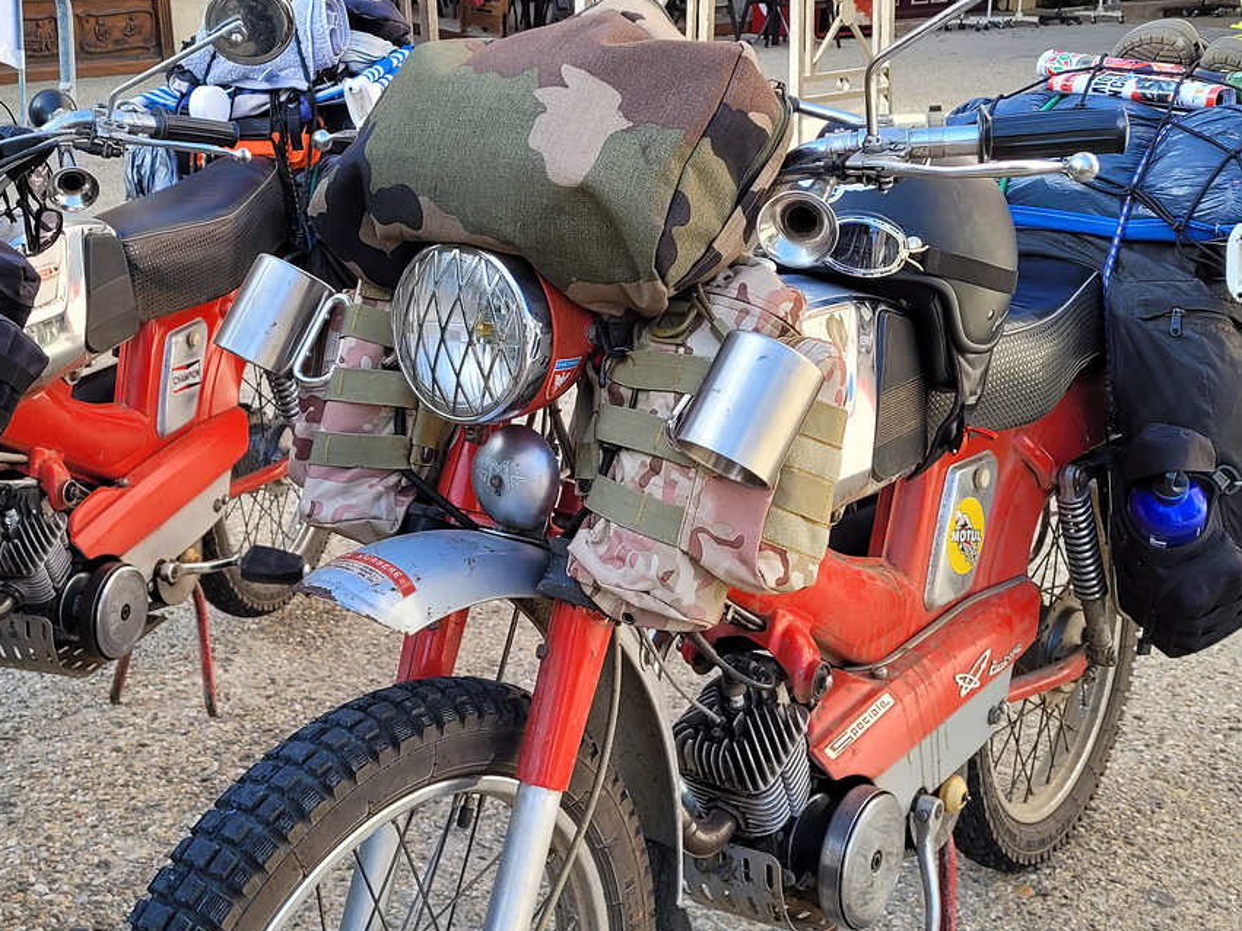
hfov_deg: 42.8
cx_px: 531
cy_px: 409
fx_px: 1578
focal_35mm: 44
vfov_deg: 32.8
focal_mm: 5.4
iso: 40
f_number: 1.8
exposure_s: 1/311
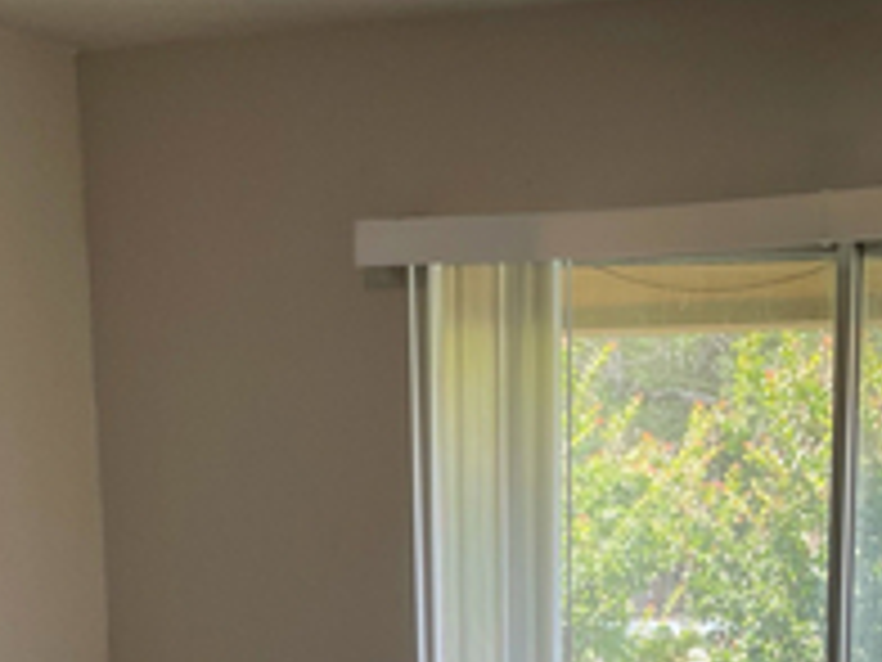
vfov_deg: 15.8
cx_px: 639
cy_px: 1018
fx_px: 2166
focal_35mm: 85
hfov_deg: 22.8
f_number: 1.6
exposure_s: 1/120
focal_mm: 4.2
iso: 64
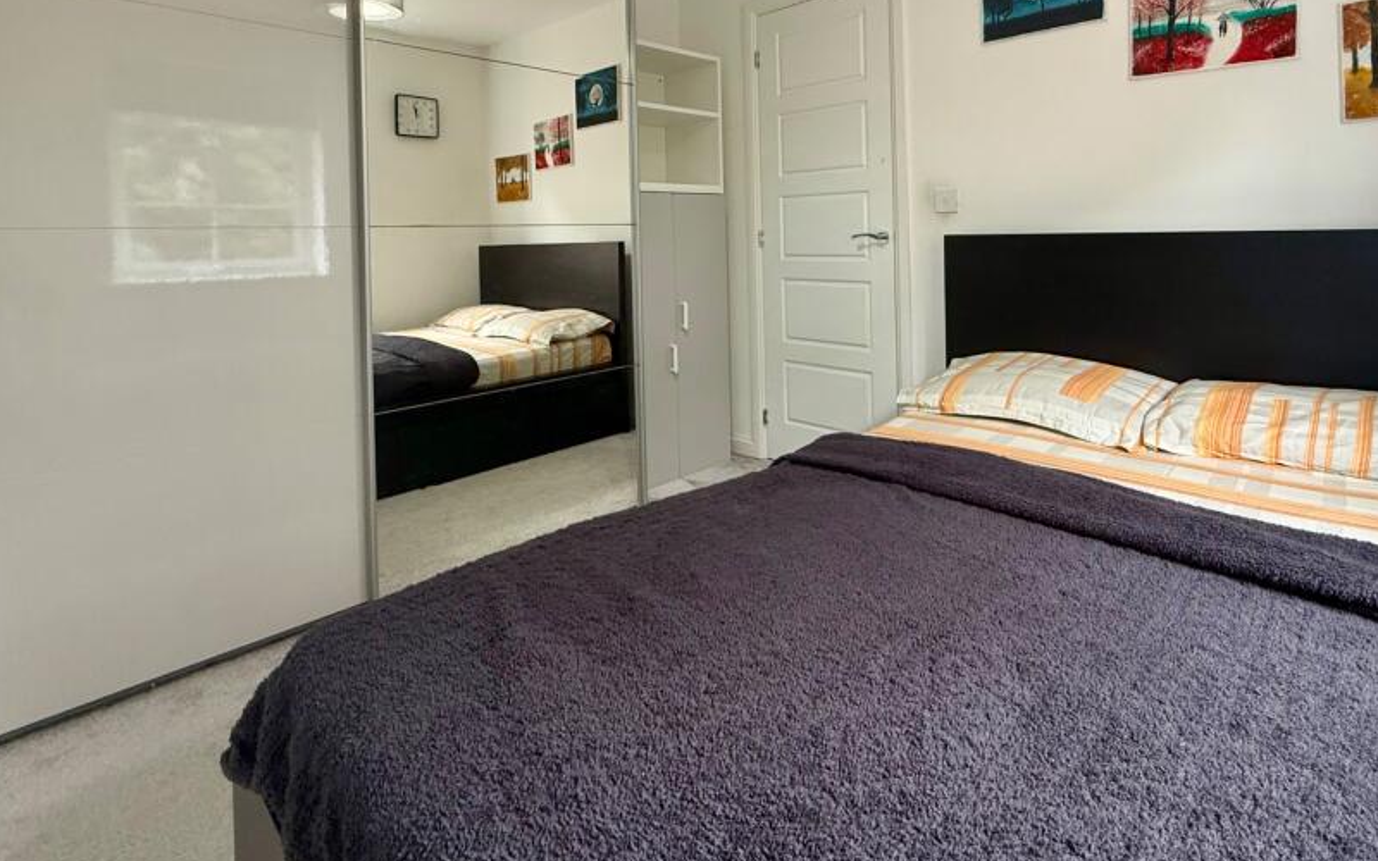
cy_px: 238
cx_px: 779
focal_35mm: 19
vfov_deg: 59.6
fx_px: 714
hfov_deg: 87.5
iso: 320
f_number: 2.2
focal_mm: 2.22
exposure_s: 1/98
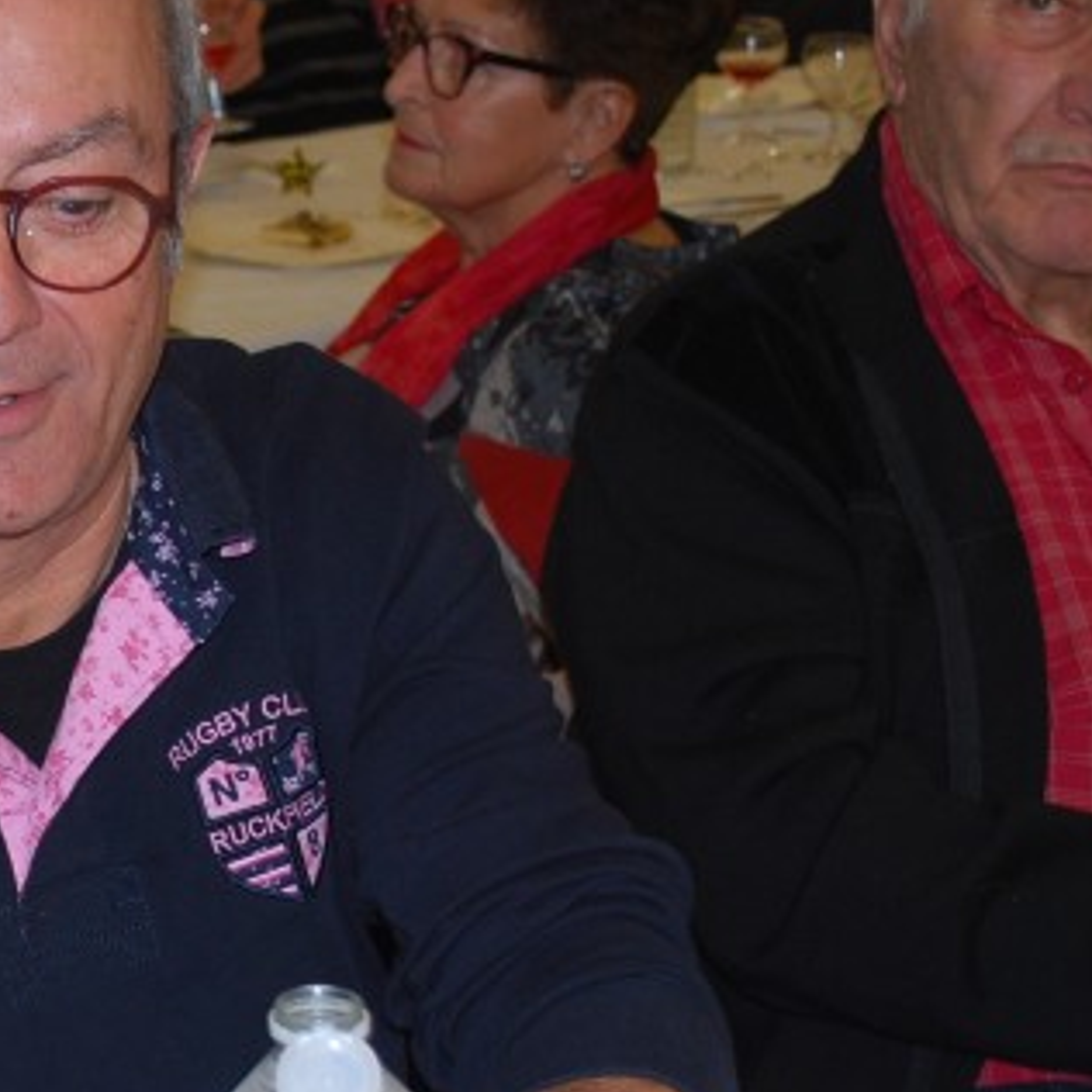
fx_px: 3355
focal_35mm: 94
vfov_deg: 18.5
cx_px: -154
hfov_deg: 17.7
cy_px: 501
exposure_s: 1/60
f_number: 4.5
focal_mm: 26
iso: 200
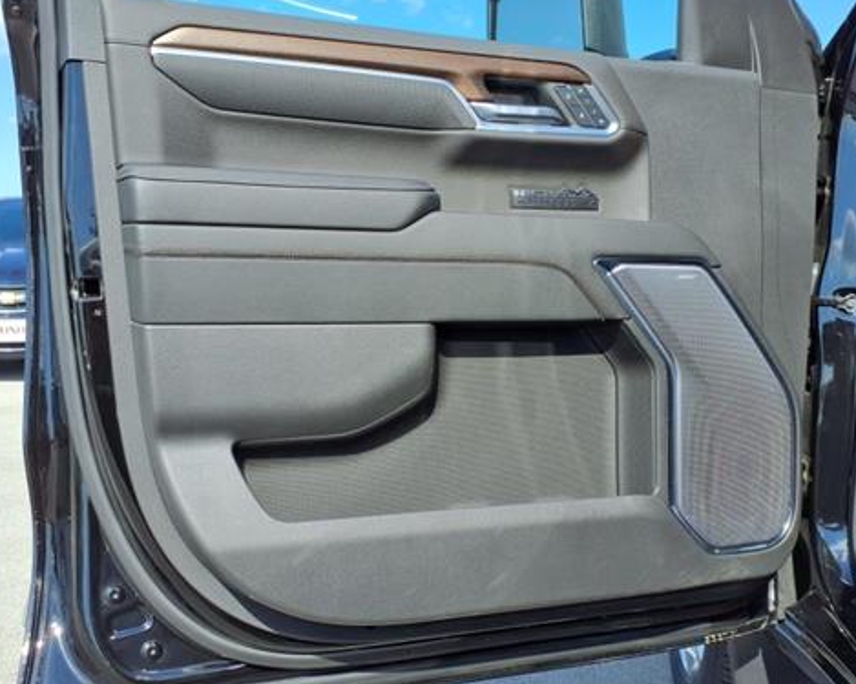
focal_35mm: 36
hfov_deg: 50.3
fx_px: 912
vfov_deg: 41.1
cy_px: 336
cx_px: 445
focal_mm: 3.58
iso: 40
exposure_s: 1/1111
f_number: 1.9
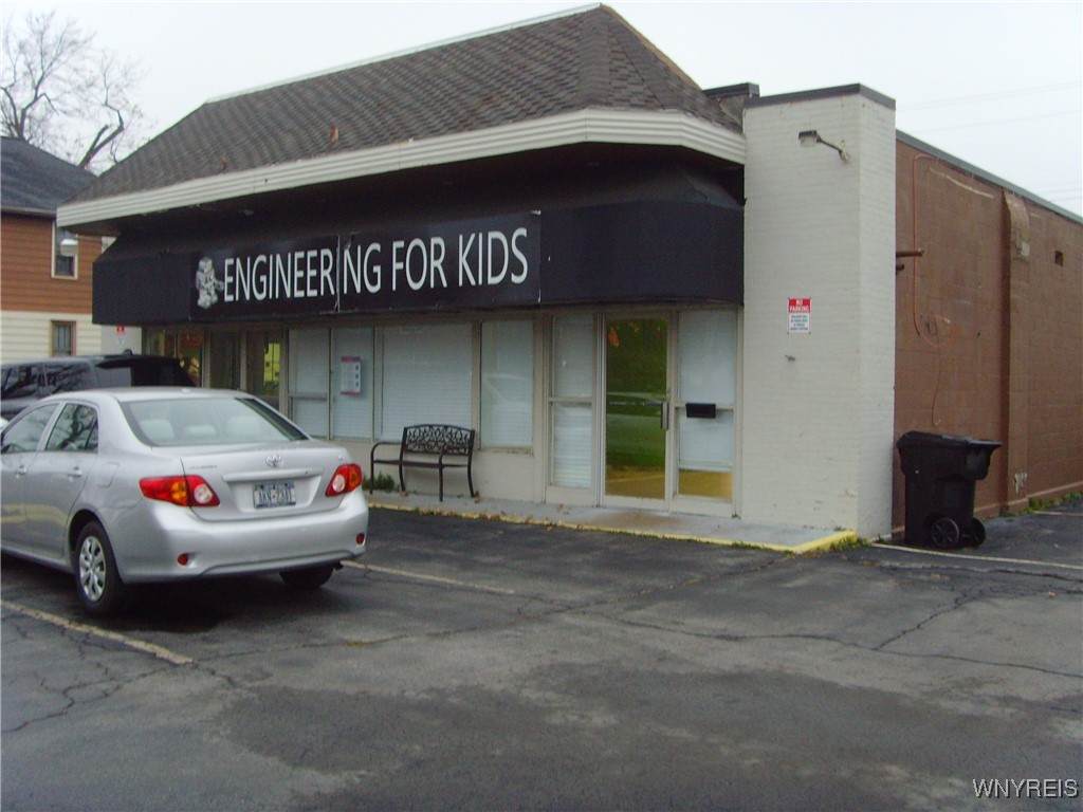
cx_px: 542
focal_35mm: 39
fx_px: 1220
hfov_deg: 47.9
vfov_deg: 36.8
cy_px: 406
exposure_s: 1/45
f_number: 3.5
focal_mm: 6.6
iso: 160
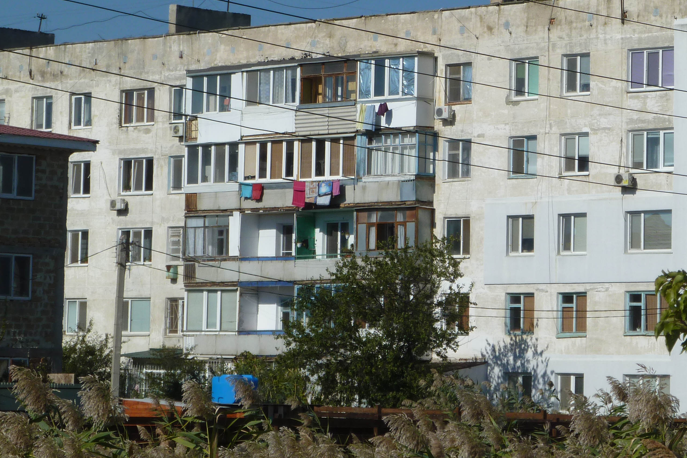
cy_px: 128
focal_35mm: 170
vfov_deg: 8.1
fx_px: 3244
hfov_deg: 12.1
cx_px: 451
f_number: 5.6
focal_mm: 17
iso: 80
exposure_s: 1/1000
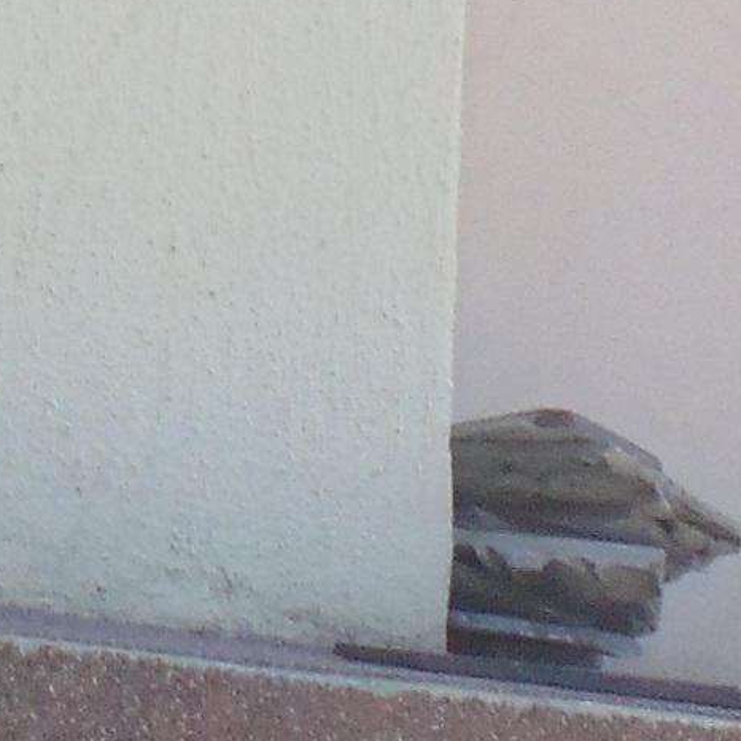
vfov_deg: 3.9
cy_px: -910
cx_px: -2124
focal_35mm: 447
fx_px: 10826
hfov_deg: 3.7
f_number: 4.1
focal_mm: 11.7
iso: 80
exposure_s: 1/200
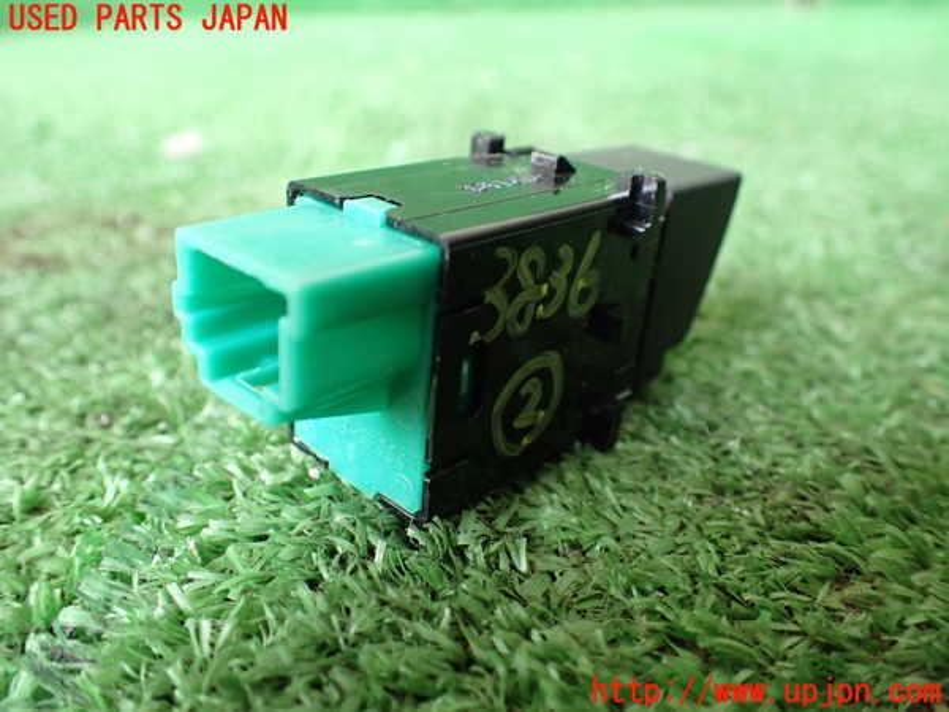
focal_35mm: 30
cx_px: 474
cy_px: 356
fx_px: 822
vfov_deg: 46.8
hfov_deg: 60.0
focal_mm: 5.4
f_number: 2.3
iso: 640
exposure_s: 1/125
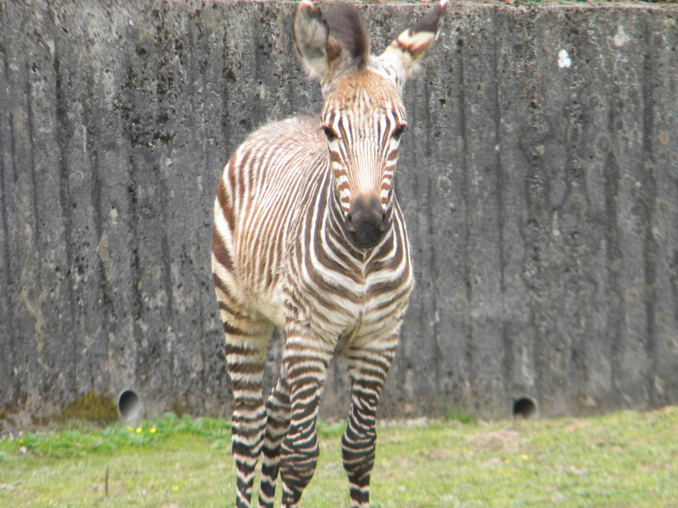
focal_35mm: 414
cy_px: 254
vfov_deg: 3.6
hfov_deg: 4.8
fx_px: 8109
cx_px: 339
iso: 321
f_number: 5.4
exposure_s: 1/250
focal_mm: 75
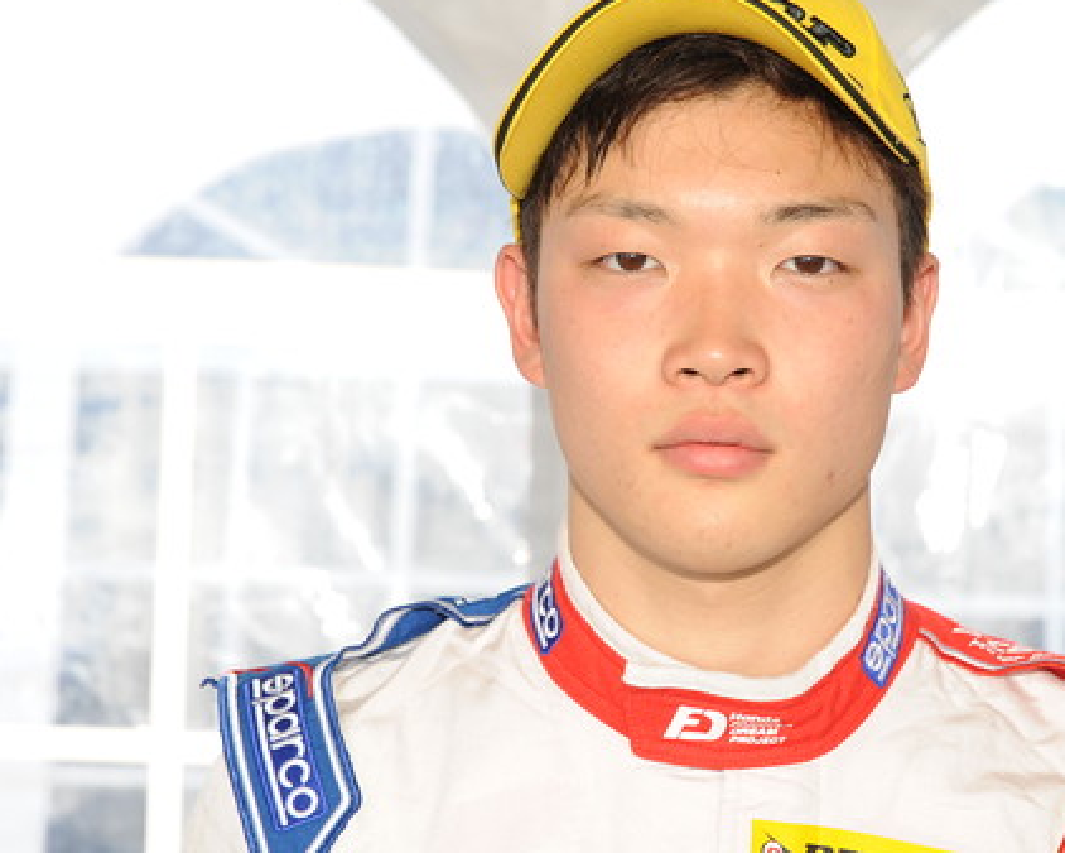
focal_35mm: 112
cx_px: 580
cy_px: 490
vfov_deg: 13.8
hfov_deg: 17.1
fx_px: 3532
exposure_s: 1/180
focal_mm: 70
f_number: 6.7
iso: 400
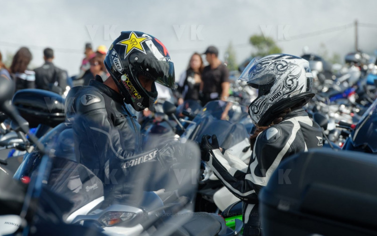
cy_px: 119
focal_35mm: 306
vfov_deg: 4.3
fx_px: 3144
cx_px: 188
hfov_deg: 6.9
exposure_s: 1/400
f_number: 8
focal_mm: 200
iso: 100
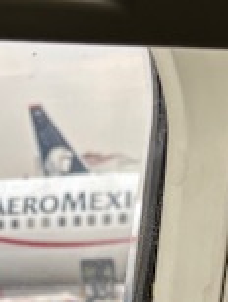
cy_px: 361
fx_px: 946
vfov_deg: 17.4
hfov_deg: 13.5
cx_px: -16
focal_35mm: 108
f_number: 1.6
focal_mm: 5.96
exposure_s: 1/250
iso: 50
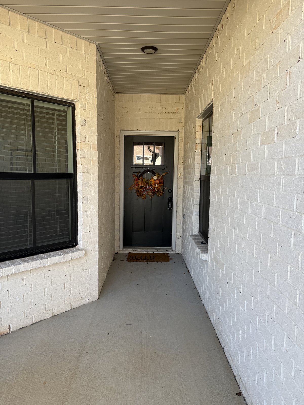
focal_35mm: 24
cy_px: 202
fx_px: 281
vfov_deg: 71.6
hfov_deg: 56.8
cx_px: 152
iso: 80
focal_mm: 6.76
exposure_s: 1/344
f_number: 1.78
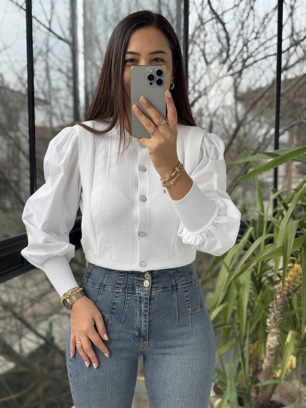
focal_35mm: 48
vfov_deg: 39.7
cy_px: 204
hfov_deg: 30.3
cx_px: 153
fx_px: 566
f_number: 1.78
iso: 64
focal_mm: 6.76
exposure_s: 1/417
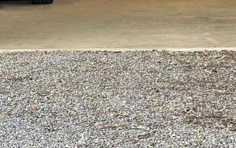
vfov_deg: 6.9
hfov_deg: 11.0
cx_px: 197
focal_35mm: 189
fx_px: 1216
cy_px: -65
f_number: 1.78
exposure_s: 1/102
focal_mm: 6.86
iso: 80
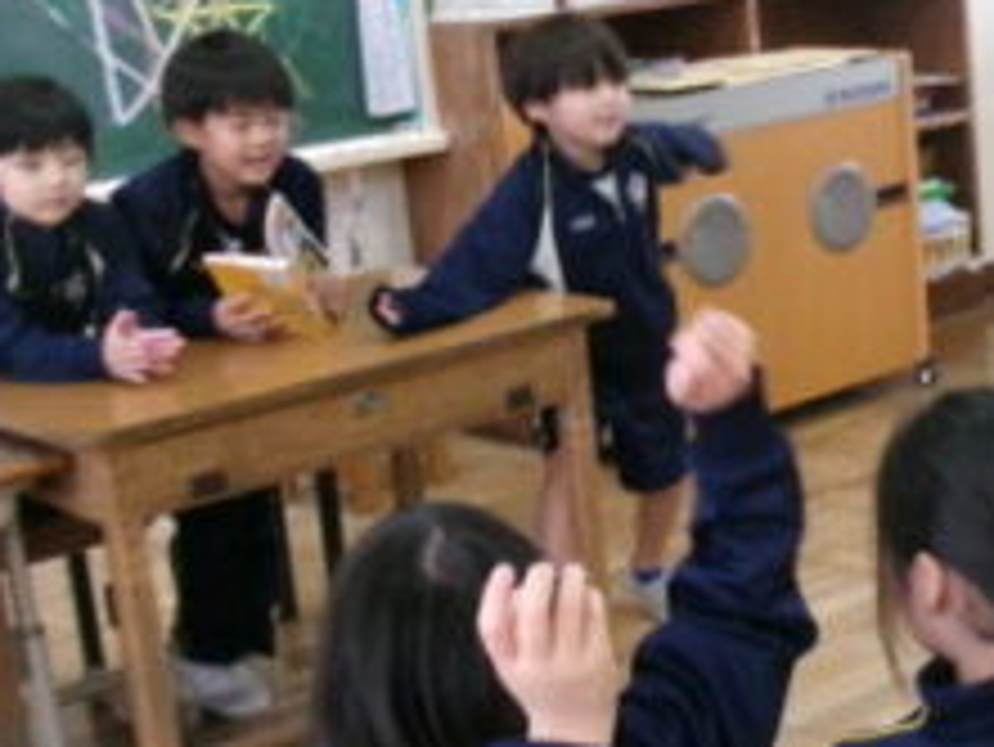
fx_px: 2184
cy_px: 459
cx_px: 787
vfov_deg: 19.4
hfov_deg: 25.2
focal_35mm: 76
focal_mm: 5.1
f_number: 3.9
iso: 800
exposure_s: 1/58
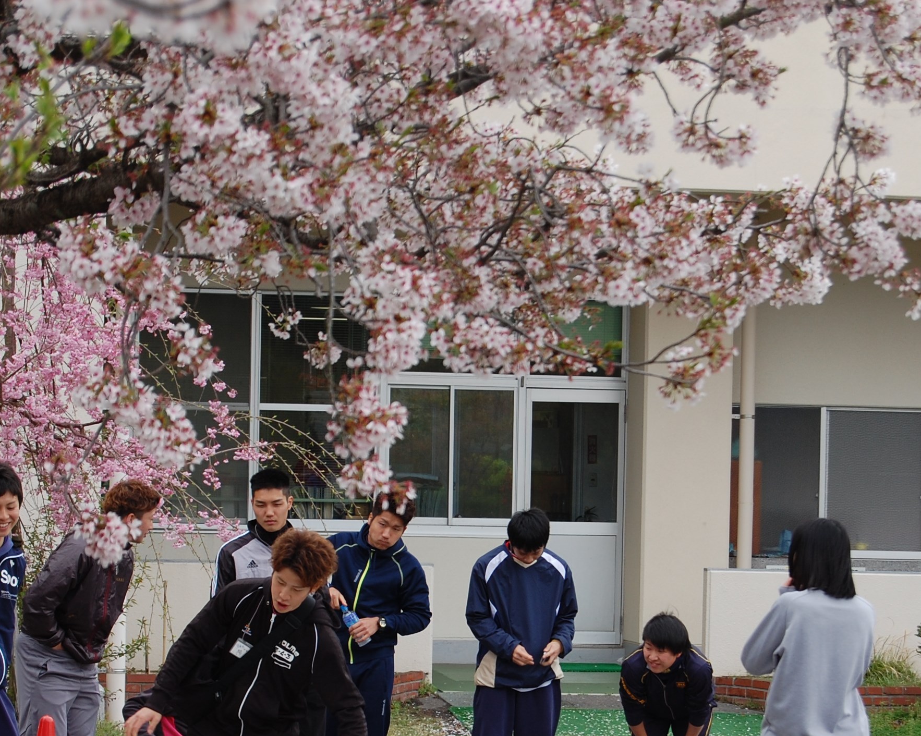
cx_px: 476
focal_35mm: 132
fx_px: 3592
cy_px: 512
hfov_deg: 14.6
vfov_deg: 11.7
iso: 200
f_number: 6.3
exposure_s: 1/160
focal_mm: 55
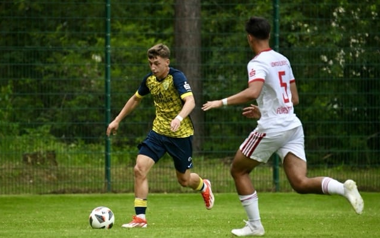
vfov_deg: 3.6
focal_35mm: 360
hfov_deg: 5.8
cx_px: 189
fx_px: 3728
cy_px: 121
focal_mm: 350
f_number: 5.6
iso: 8000
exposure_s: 1/1600
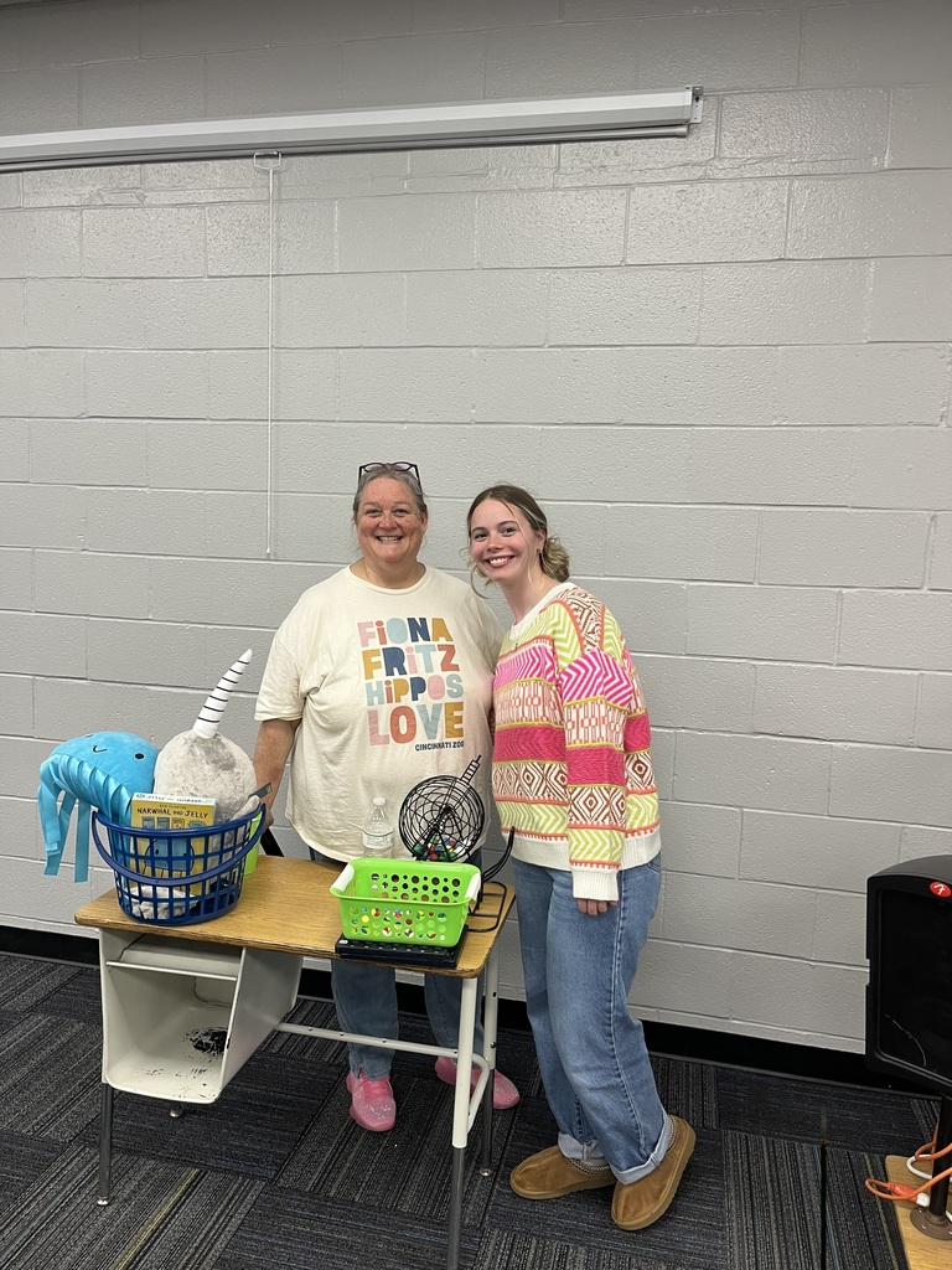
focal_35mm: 26
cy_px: 635
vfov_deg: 67.3
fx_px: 953
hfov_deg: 53.1
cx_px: 476
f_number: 1.6
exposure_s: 1/60
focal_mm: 5.1
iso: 80
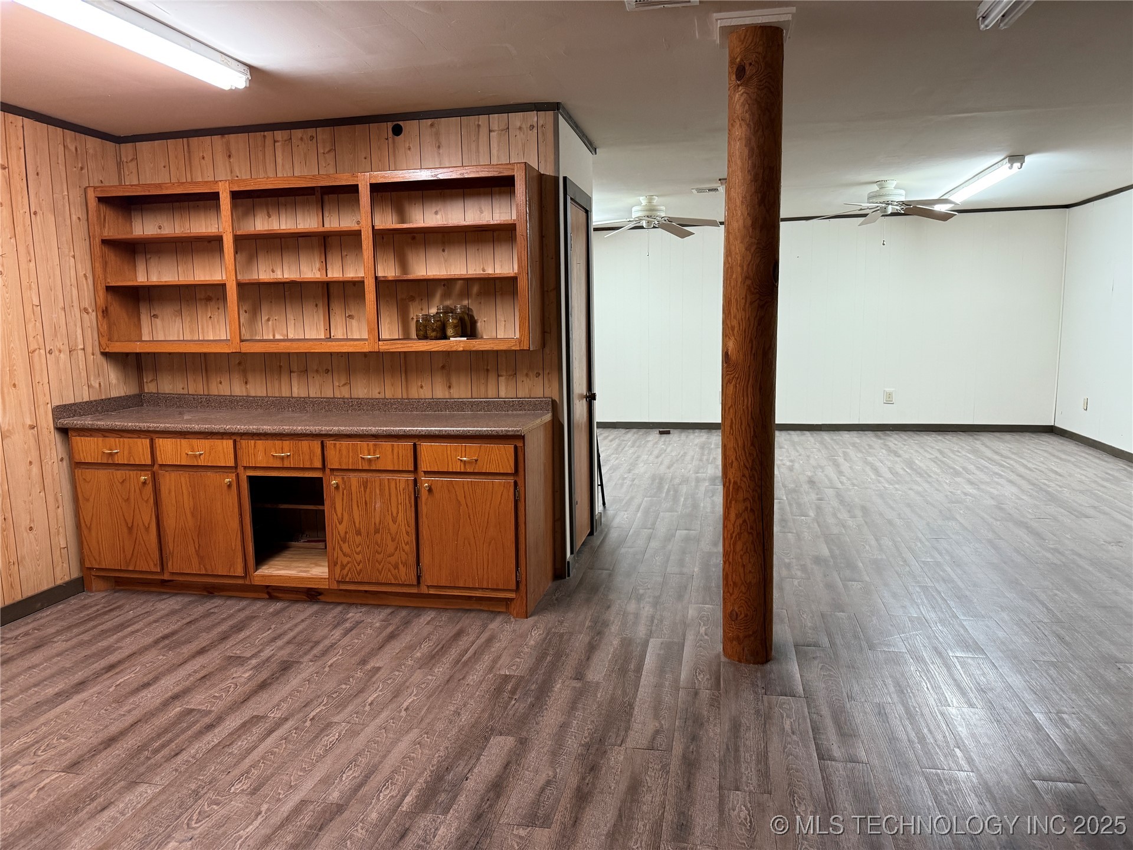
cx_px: 566
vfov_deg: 56.8
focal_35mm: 24
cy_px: 425
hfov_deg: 71.6
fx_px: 786
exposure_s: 1/60
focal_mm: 6.76
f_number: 1.78
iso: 250
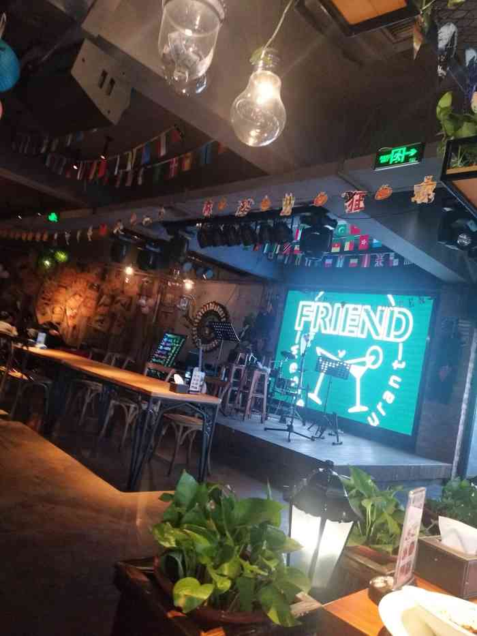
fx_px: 478
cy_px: 318
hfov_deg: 53.1
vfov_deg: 67.3
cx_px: 238
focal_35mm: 26
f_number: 2
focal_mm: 3.88
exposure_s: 1/25
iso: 640
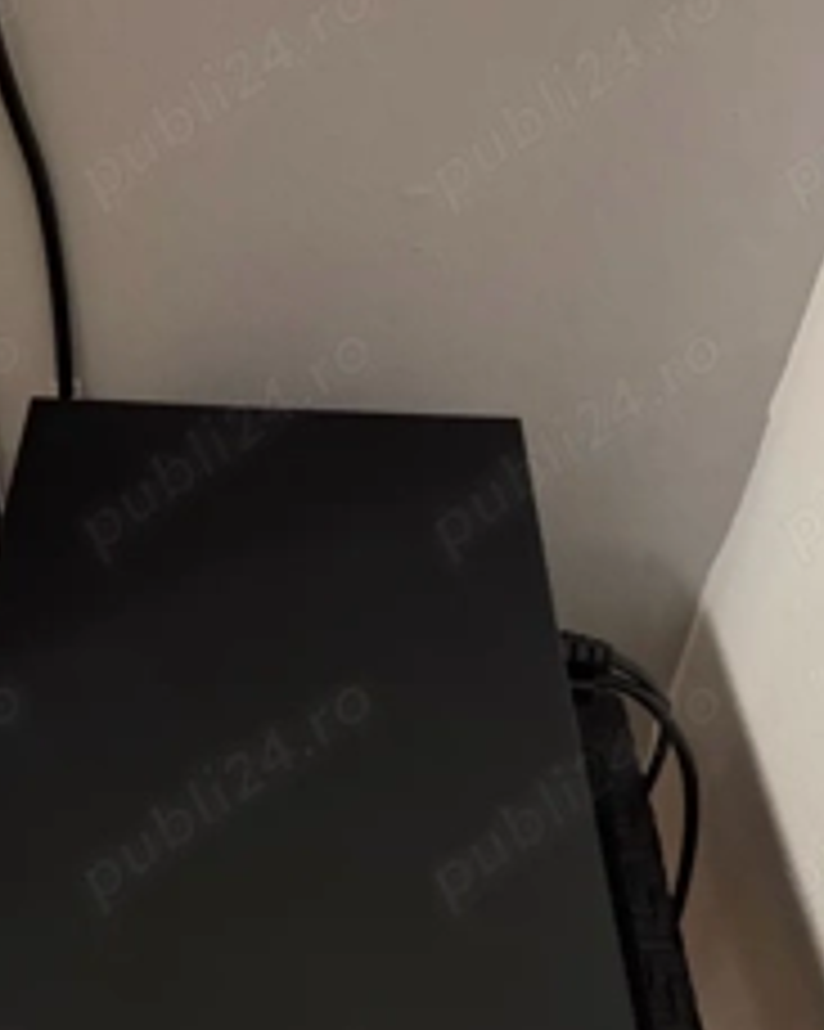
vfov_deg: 42.5
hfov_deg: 36.3
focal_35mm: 41
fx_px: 1251
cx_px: 315
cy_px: 846
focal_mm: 6.76
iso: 1250
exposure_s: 1/30
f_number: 1.78
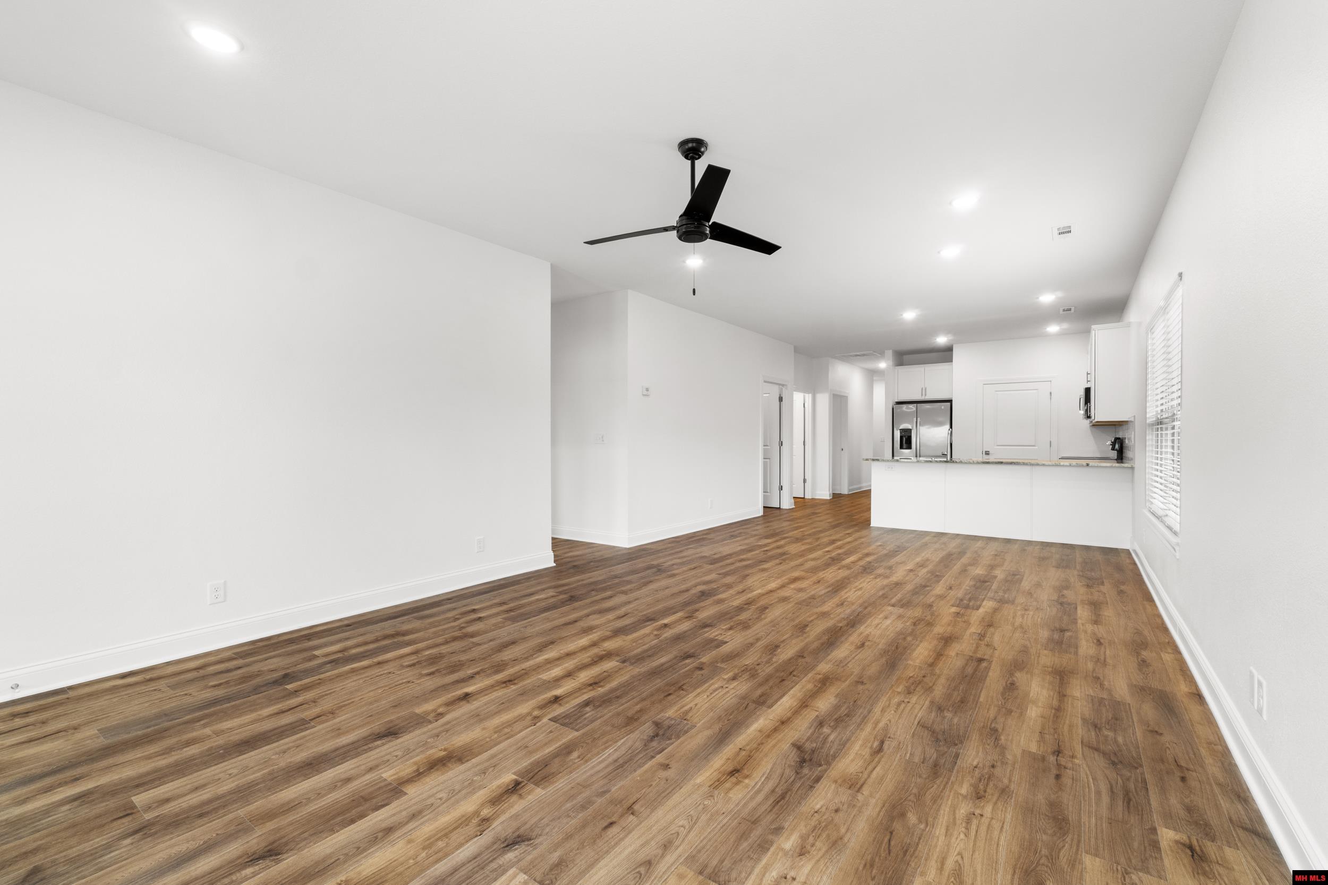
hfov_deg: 100.4
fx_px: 553
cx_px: 664
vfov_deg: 77.3
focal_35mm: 15
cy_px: 442
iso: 200
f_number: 9
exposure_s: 1.3
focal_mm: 10
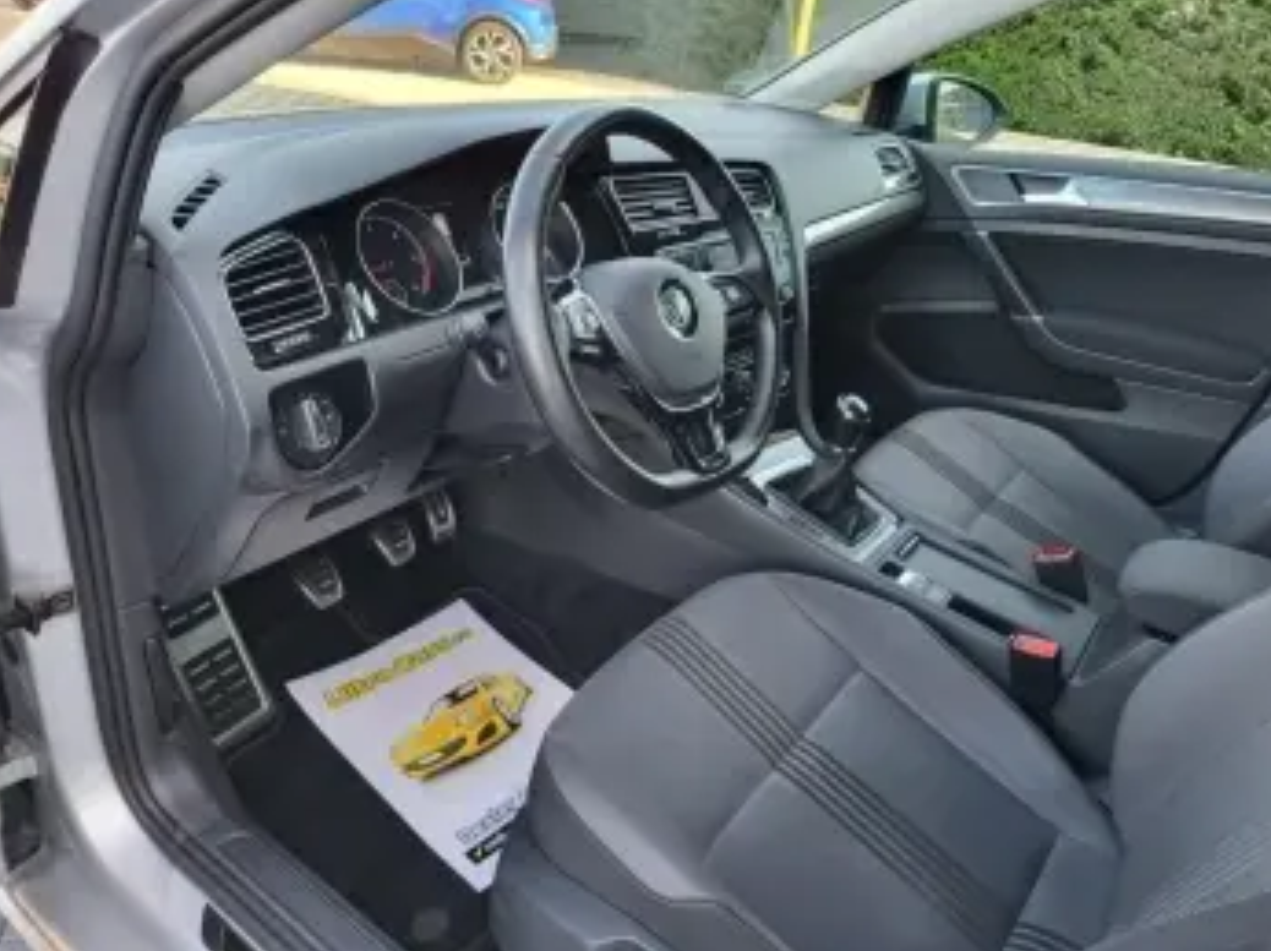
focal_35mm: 25
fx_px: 917
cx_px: 628
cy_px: 463
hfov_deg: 69.4
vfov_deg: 54.8
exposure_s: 1/100
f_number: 1.8
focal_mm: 5
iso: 80
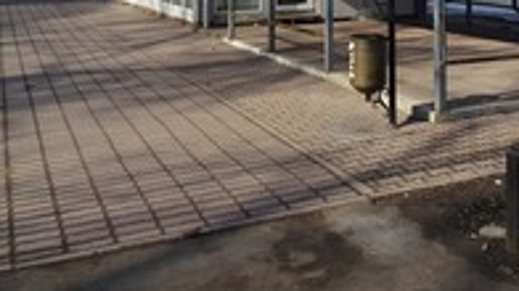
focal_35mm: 48
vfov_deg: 22.9
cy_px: -58
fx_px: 660
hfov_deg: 42.1
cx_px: 365
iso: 80
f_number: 3.5
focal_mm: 4.1
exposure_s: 1/800
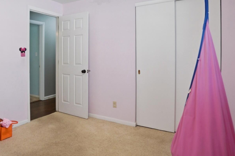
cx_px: 90
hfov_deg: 70.5
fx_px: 163
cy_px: 57
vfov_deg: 50.7
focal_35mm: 25
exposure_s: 1/200
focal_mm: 10
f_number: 5.6
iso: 125
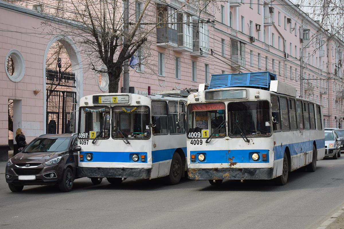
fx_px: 545
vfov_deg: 23.8
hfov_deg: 35.1
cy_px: 114
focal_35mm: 57
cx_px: 172
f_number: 5.6
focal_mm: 38
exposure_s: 1/800
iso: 200
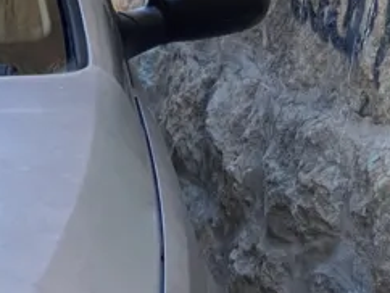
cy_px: 295
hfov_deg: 9.3
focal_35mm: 206
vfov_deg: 7.2
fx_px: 2323
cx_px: -253
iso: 20
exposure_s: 1/675
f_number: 2
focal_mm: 6
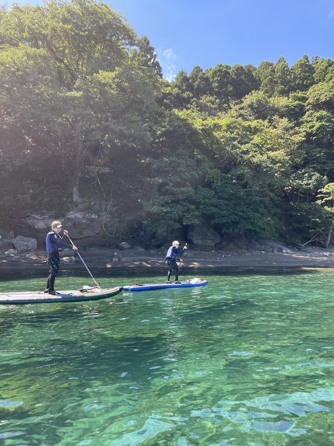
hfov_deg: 53.1
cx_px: 167
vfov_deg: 67.3
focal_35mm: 26
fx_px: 334
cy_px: 223
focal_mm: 5.1
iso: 32
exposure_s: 1/413
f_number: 1.6
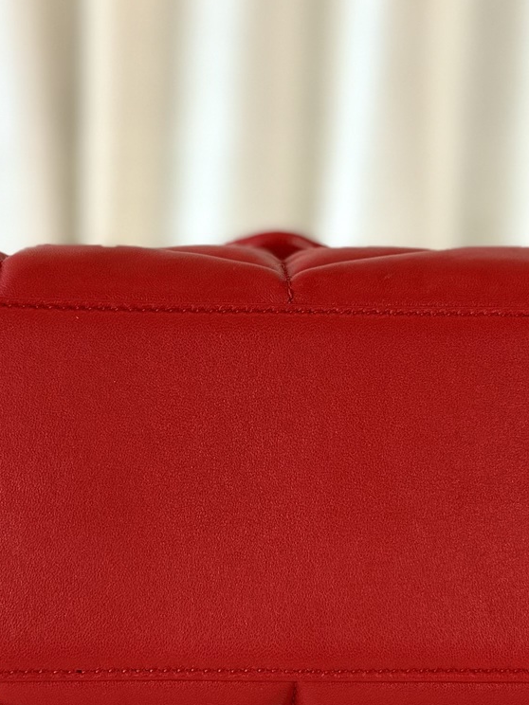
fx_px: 1324
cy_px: 445
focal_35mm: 65
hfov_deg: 22.6
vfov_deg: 29.7
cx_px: 267
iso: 80
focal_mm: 6.86
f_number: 1.78
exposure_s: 1/100
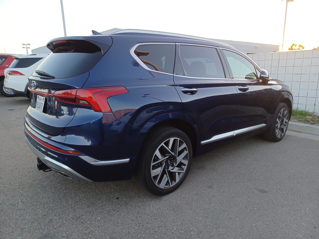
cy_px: 120
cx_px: 160
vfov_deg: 54.9
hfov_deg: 69.4
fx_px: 230
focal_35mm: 25
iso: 34
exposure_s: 1/50
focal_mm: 4.6
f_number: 1.8
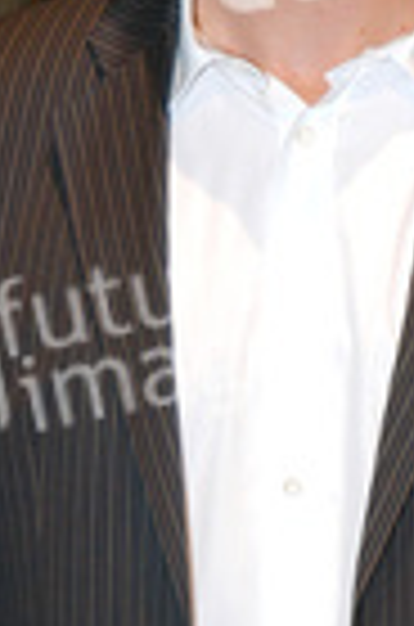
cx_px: 558
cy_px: 131
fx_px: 4116
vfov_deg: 8.7
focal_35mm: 237
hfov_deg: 5.7
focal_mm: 55
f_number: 5
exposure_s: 1/125
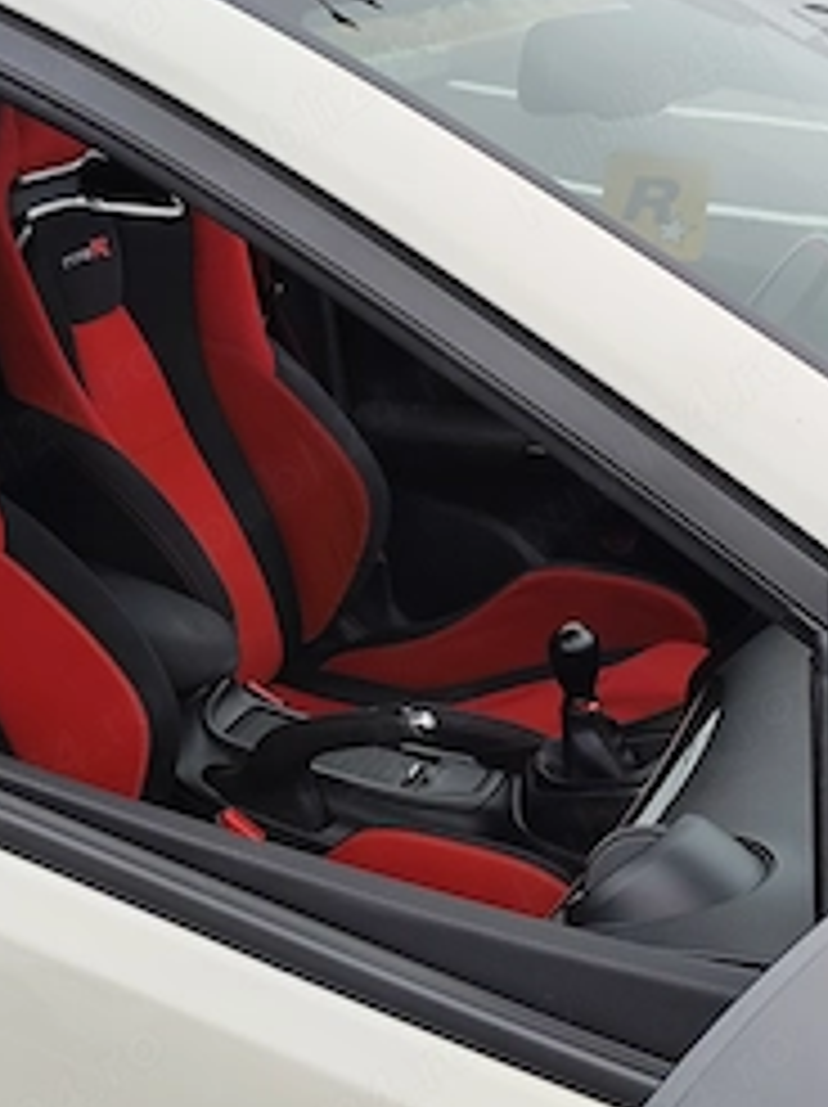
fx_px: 1821
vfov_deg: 33.8
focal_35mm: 57
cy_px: 522
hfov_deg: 25.2
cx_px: 176
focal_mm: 6.19
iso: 50
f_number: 1.65
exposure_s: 1/284
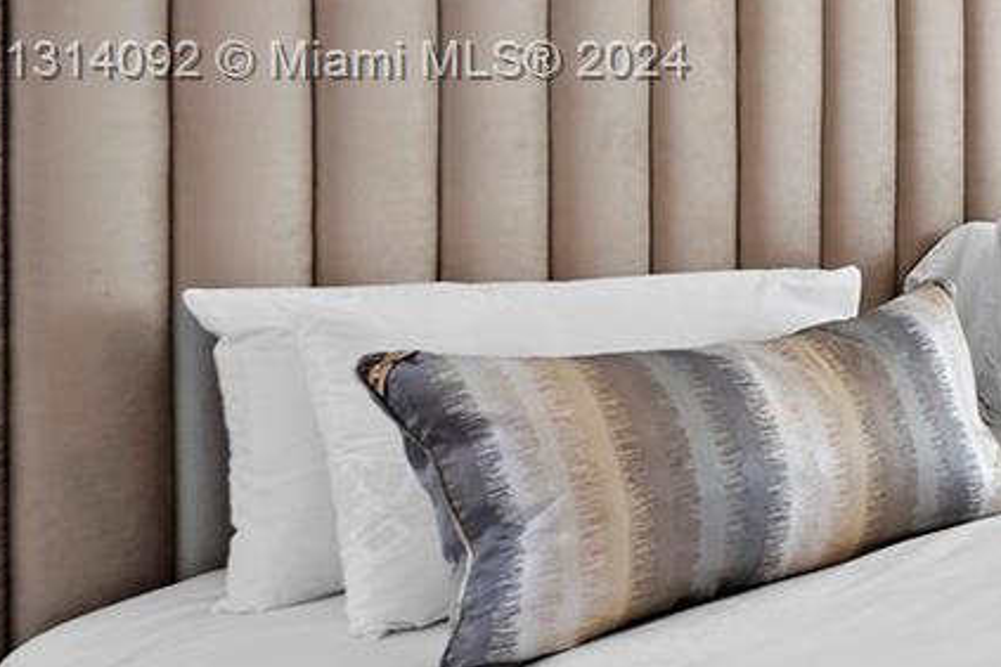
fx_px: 1474
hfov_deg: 21.9
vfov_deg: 24.8
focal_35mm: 53
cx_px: 1825
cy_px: 64
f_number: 8
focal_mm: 14
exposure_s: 1/30
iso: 320
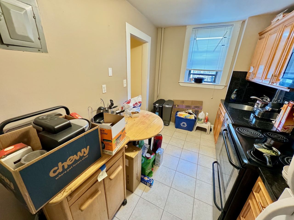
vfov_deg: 85.7
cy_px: 110
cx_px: 147
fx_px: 119
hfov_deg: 102.1
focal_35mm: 14
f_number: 2.2
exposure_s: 1/60
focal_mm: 2.22
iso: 1000
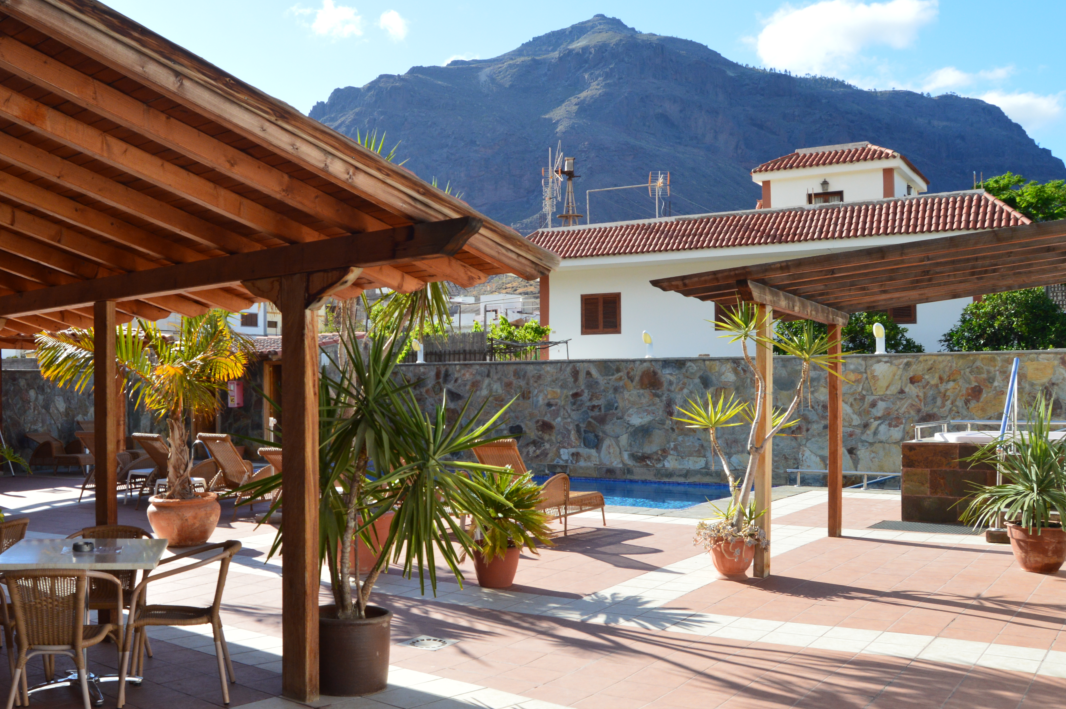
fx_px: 1035
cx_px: 388
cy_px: 381
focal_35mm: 35
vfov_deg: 37.8
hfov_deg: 53.8
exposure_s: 1/250
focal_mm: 18
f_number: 10
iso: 400
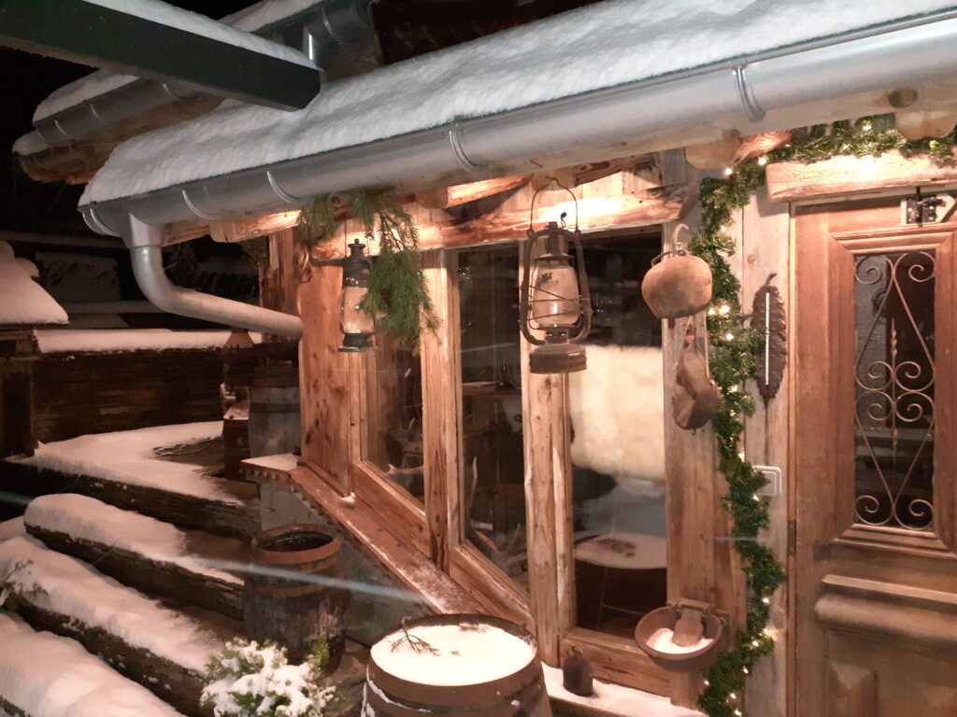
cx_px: 478
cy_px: 358
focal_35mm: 27
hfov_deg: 65.3
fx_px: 746
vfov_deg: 51.4
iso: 500
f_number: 1.9
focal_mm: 3.6
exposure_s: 1/20
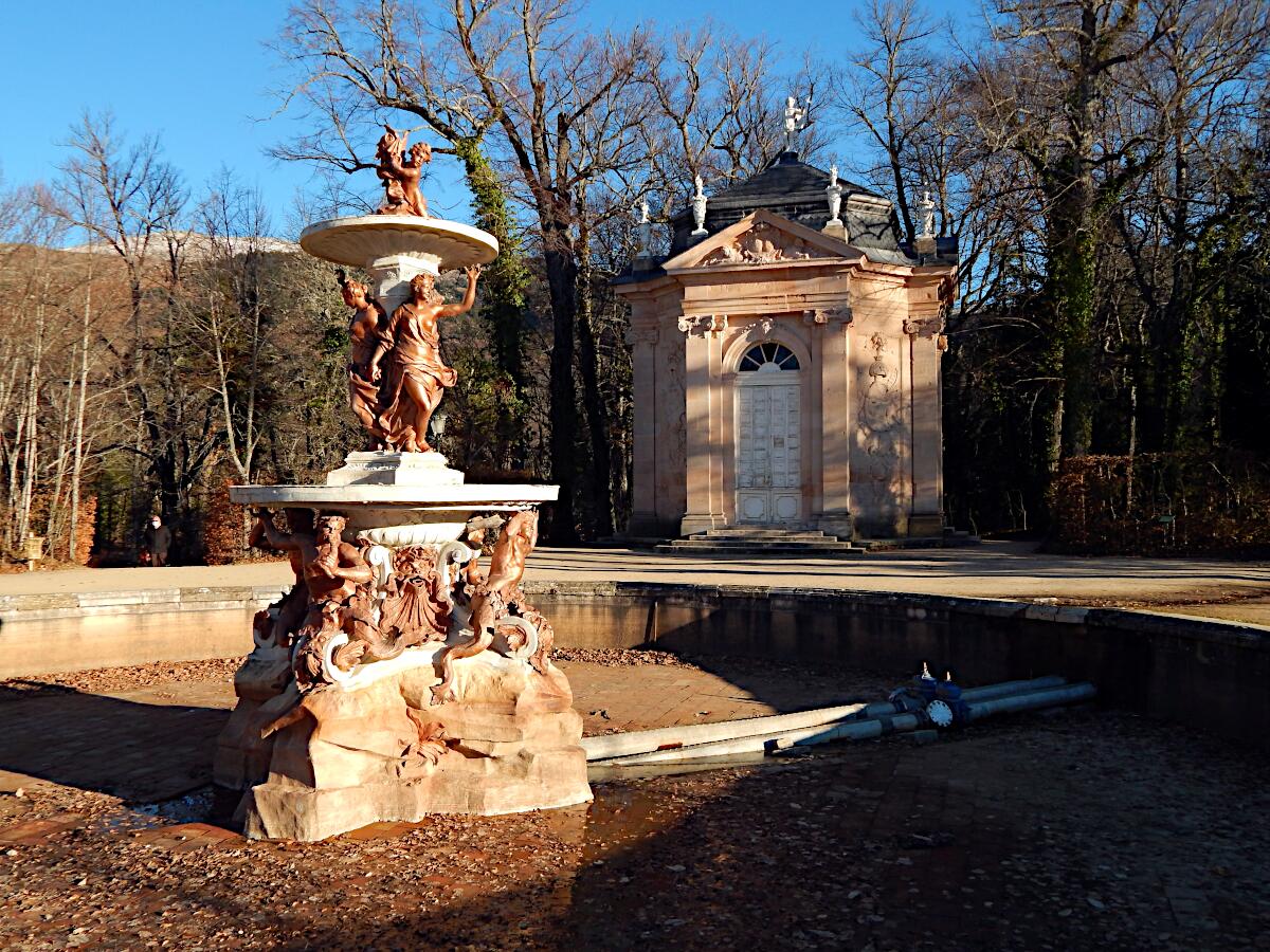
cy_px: 476
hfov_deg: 58.4
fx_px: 1137
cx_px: 635
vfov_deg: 45.4
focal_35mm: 31
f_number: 3.2
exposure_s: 1/800
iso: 125
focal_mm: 5.6
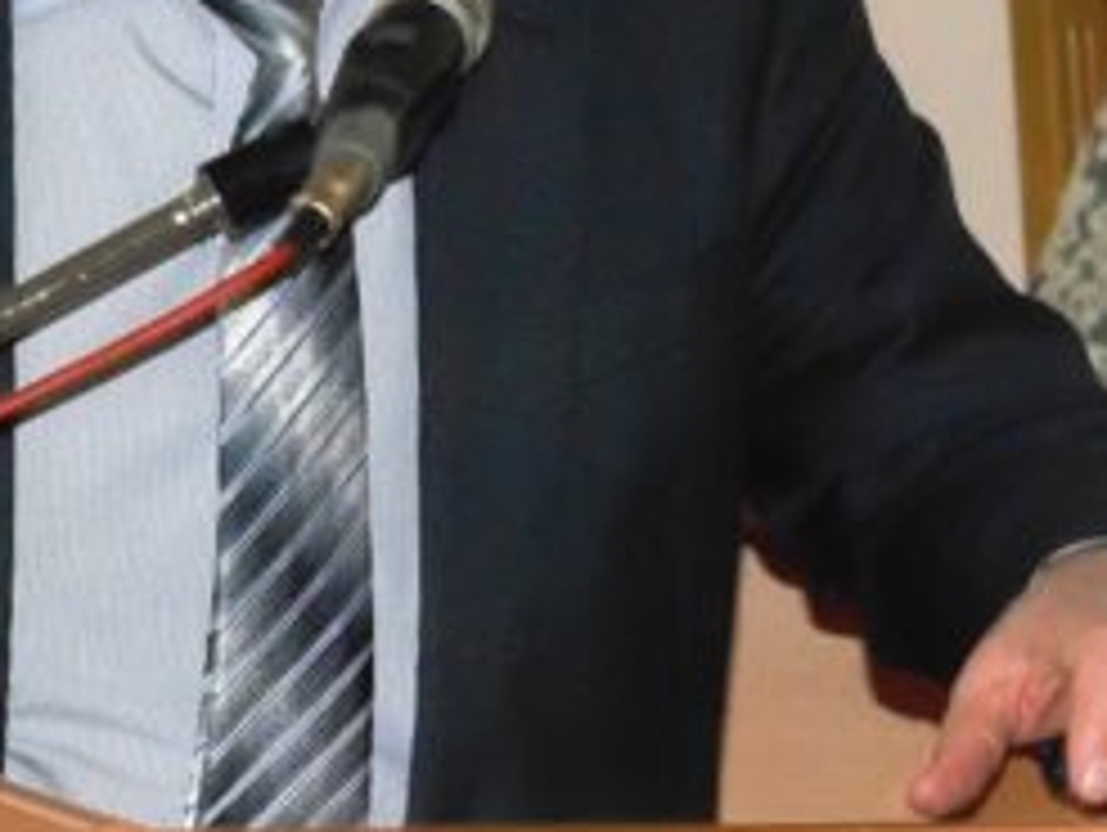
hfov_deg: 5.4
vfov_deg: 4.1
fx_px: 11716
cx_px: 468
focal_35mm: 366
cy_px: 90
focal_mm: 23.6
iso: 800
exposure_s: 1/60
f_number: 4.7
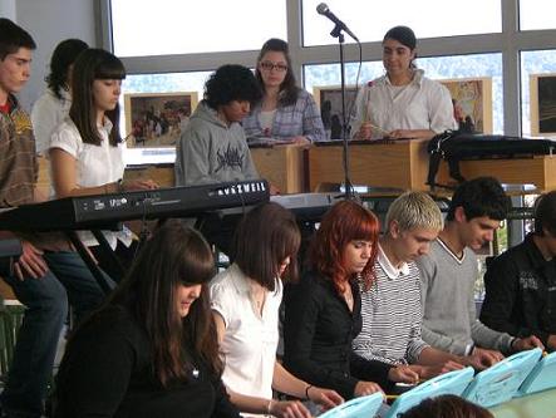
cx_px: 278
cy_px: 209
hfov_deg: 17.3
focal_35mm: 114
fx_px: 1833
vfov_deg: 13.0
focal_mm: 18.9
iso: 200
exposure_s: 1/60
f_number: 5.9
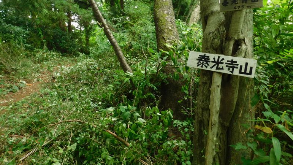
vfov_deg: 43.6
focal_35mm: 26
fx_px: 202
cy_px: 52
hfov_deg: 71.9
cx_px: 143
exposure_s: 1/40
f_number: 3
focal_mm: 4
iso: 125
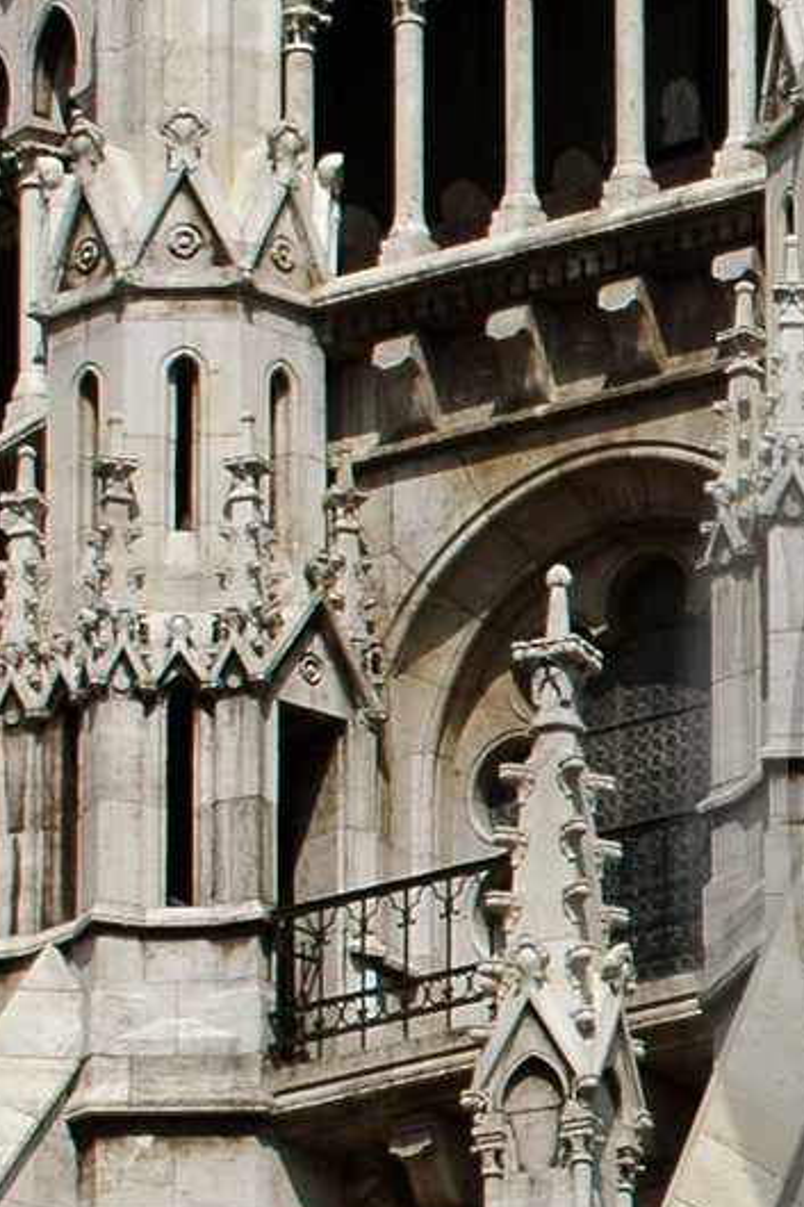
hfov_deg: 2.1
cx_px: 1731
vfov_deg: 3.1
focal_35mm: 667
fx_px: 22357
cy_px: 804
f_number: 8
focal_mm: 98
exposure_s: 1/640
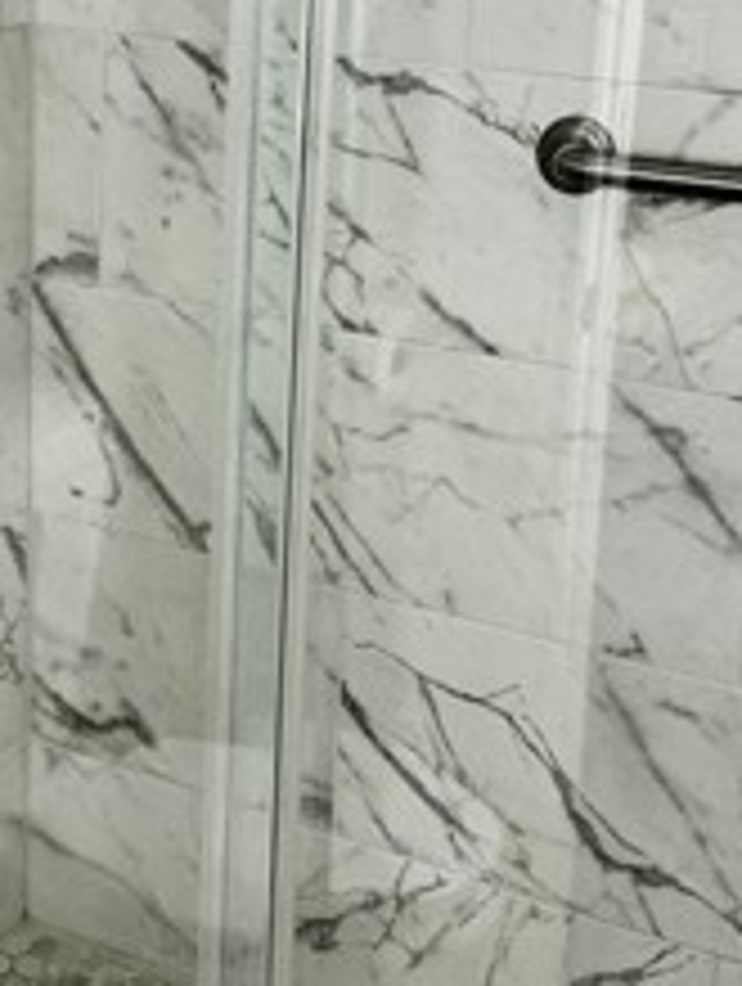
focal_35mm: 70
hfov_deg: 20.8
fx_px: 1995
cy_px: 279
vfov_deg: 27.4
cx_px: 139
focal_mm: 6.76
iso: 80
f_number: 1.78
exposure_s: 1/120
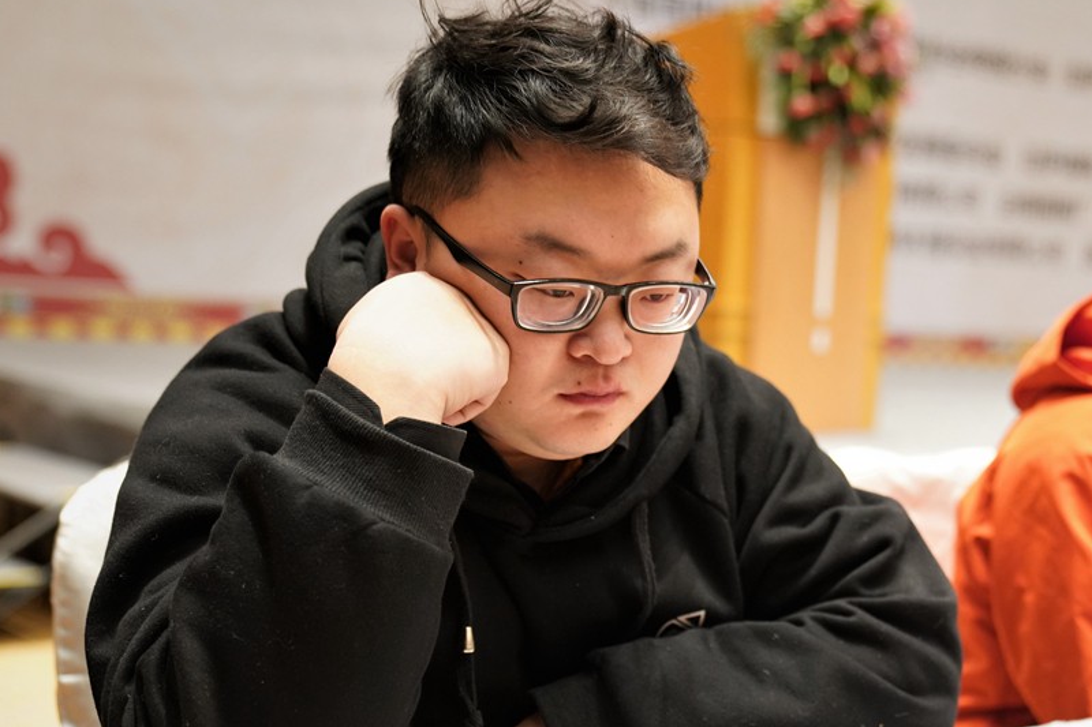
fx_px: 2001
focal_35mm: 66
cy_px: 531
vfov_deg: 20.5
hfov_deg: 30.1
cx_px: 786
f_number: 2.8
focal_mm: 44
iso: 1600
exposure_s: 1/50
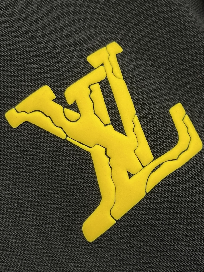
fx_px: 196
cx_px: 102
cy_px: 136
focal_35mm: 25
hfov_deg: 54.9
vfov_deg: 69.4
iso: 64
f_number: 1.6
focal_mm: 5.1
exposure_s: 1/50
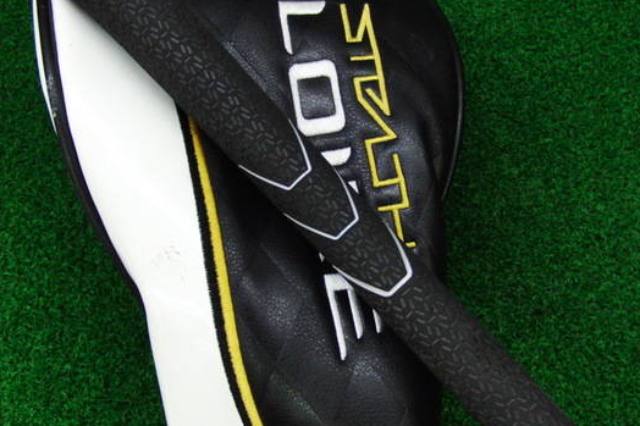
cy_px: 217
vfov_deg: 28.6
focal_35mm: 47
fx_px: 835
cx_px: 365
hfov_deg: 41.8
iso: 400
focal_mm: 6.42
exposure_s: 1/80
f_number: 3.6
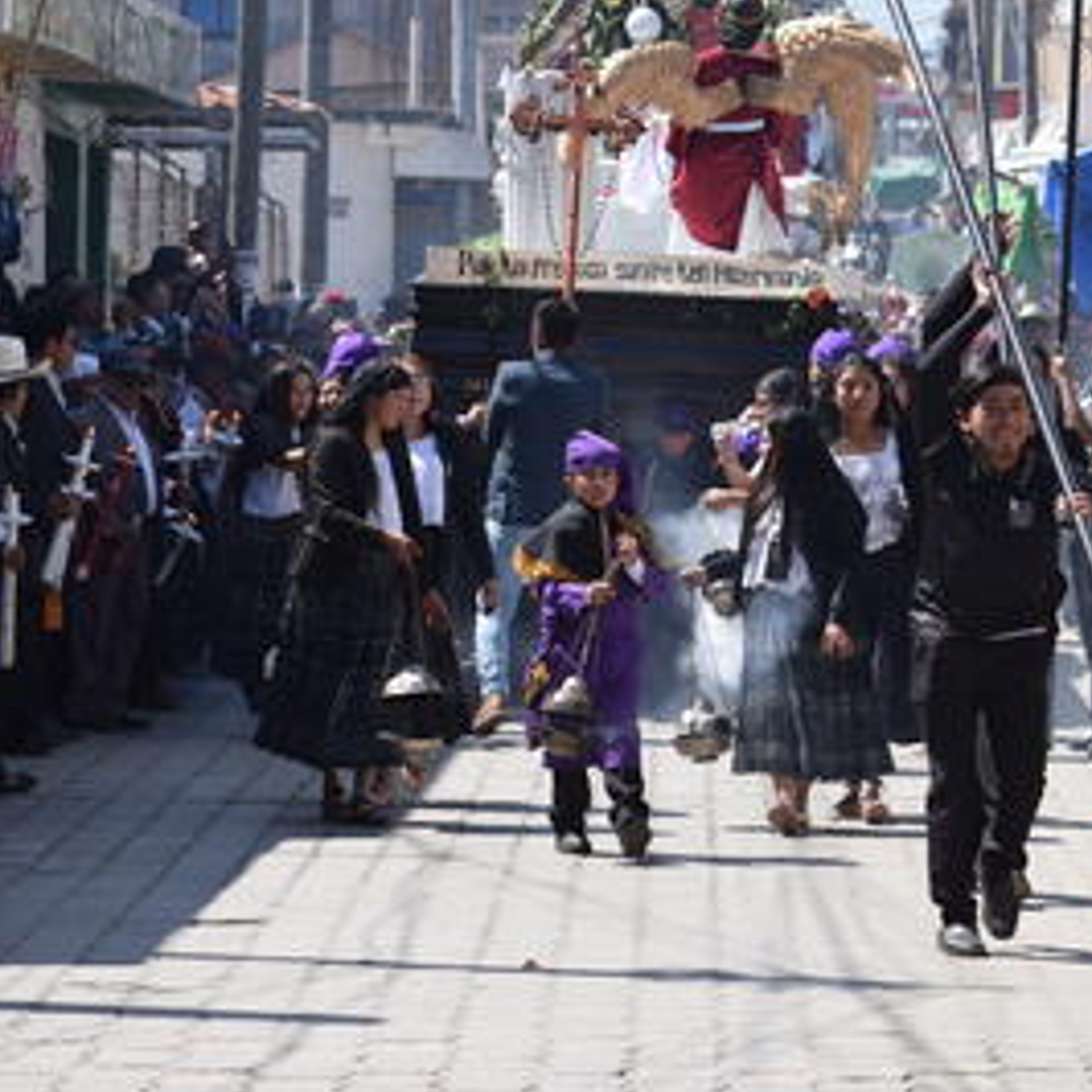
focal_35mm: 206
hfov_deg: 8.5
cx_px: 661
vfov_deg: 8.5
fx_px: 7352
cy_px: 470
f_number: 5.6
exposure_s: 1/1250
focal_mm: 86
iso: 400
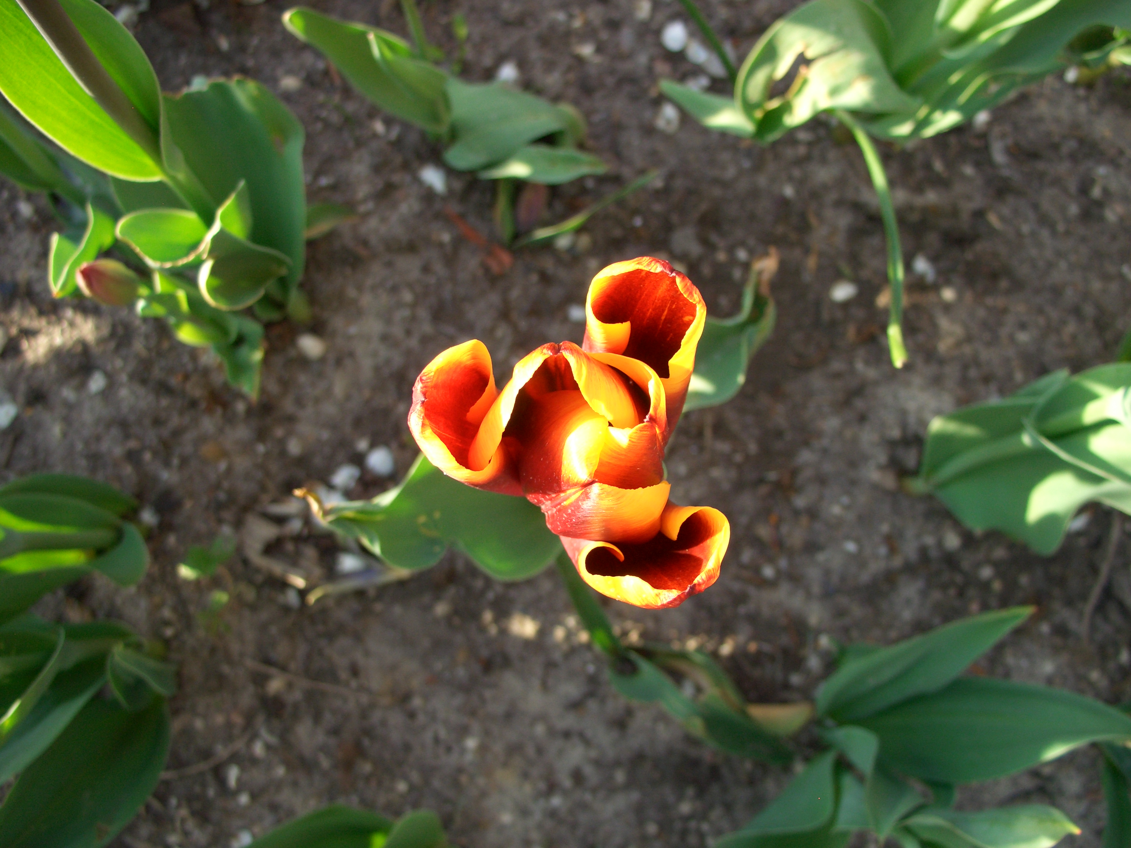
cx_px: 566
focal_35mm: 33
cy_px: 424
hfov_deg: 55.4
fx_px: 1078
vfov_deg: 42.9
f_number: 2.8
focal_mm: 7.1
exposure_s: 1/160
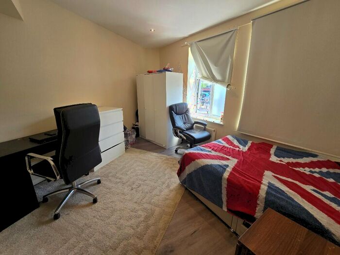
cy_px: 128
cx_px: 170
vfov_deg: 89.9
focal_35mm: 13
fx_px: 128
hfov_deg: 106.2
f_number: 2.2
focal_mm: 2.2
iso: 50
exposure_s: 1/125
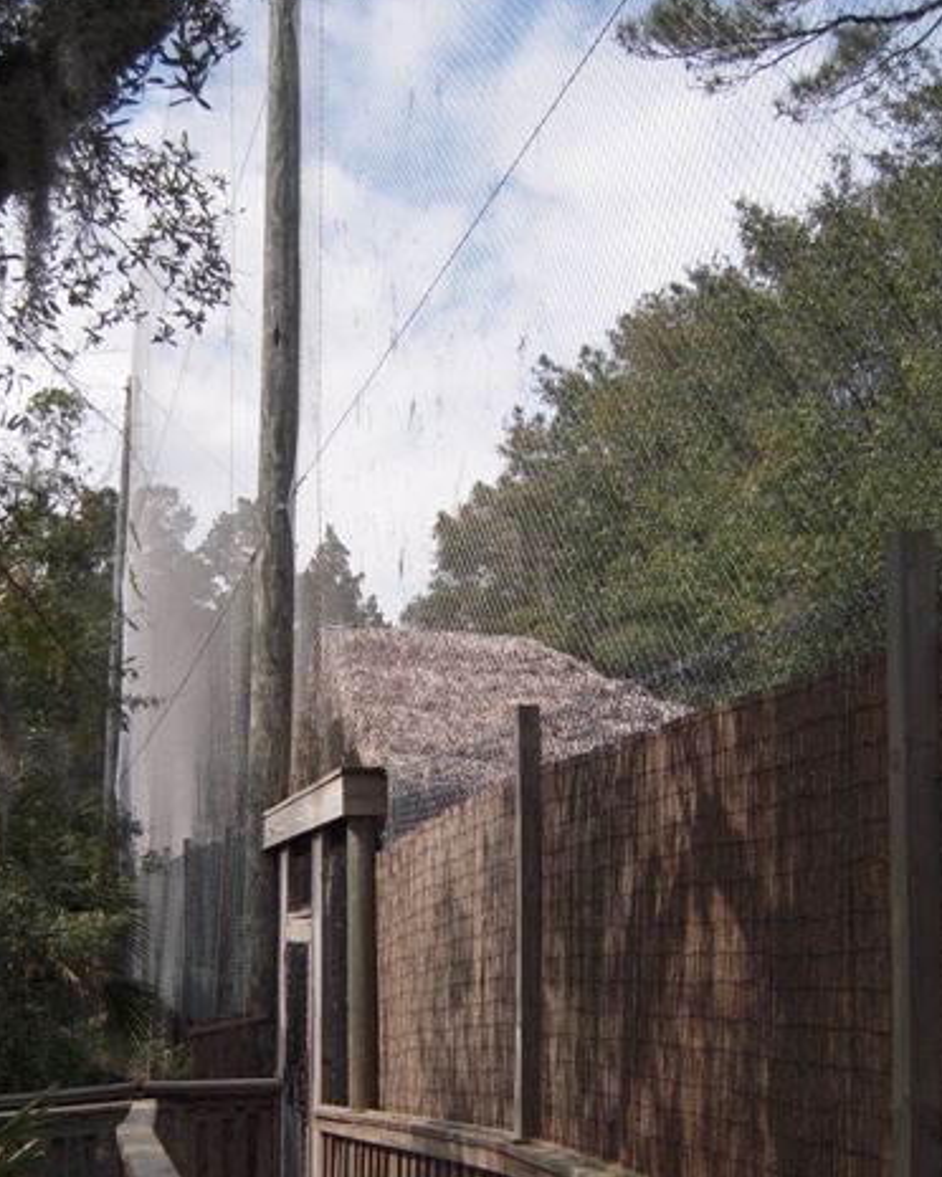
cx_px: 382
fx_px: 1638
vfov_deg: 38.9
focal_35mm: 47
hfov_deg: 32.0
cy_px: 815
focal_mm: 5
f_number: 5.4
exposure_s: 1/400
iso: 100
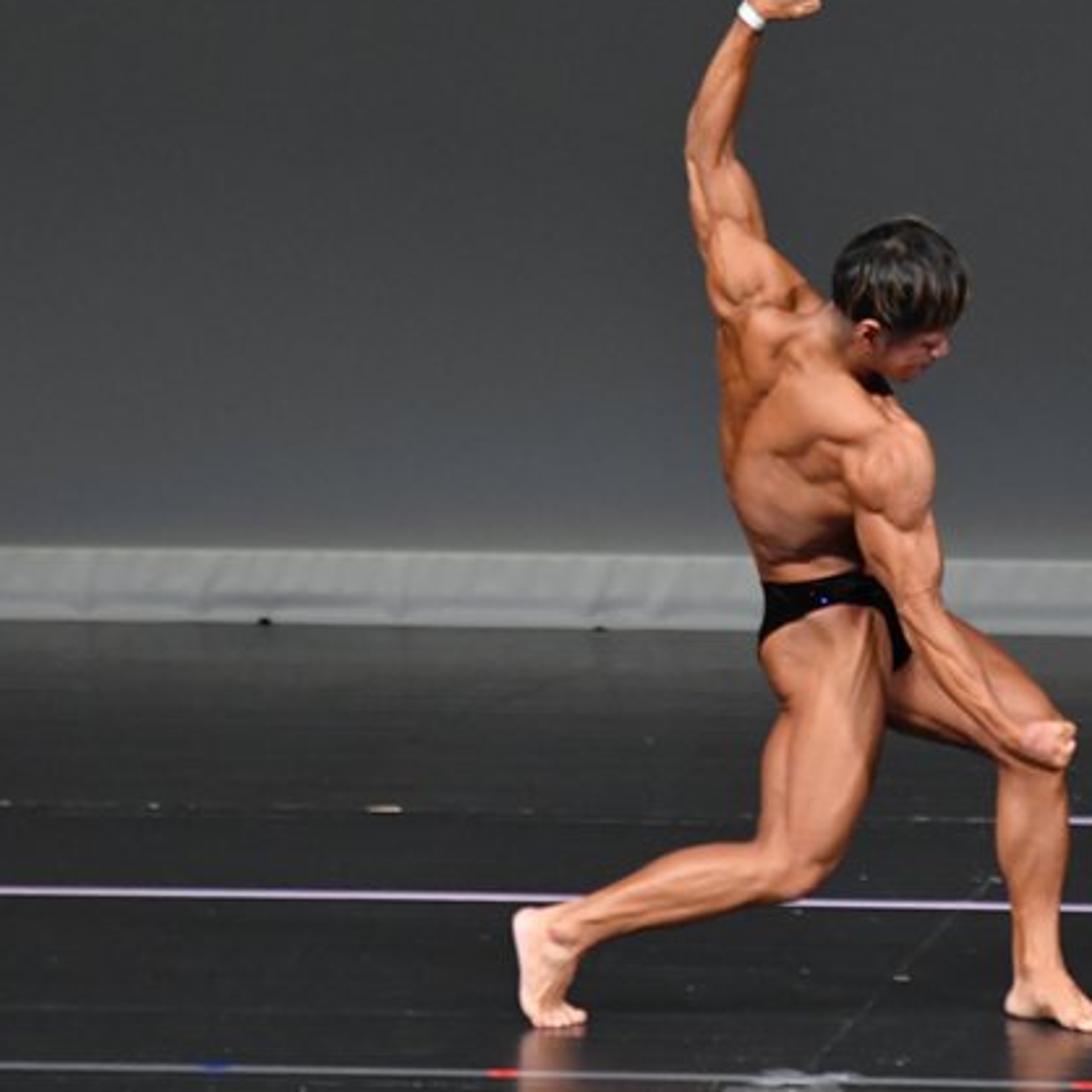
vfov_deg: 3.2
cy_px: 447
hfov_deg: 3.2
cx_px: 777
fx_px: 19416
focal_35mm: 544
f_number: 5.6
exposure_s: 1/400
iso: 4000
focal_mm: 230
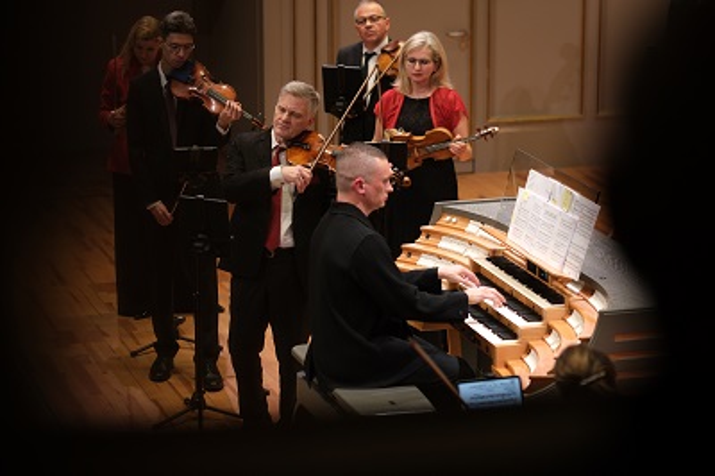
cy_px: 238
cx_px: 358
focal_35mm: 135
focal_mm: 90
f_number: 2
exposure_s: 1/125
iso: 320
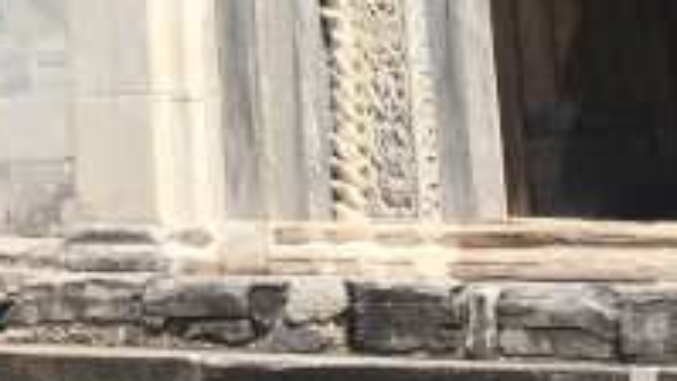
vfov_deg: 6.9
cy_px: -772
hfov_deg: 12.8
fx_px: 2855
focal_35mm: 159
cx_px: -357
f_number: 2.2
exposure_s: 1/1637
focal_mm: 4.15
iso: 25
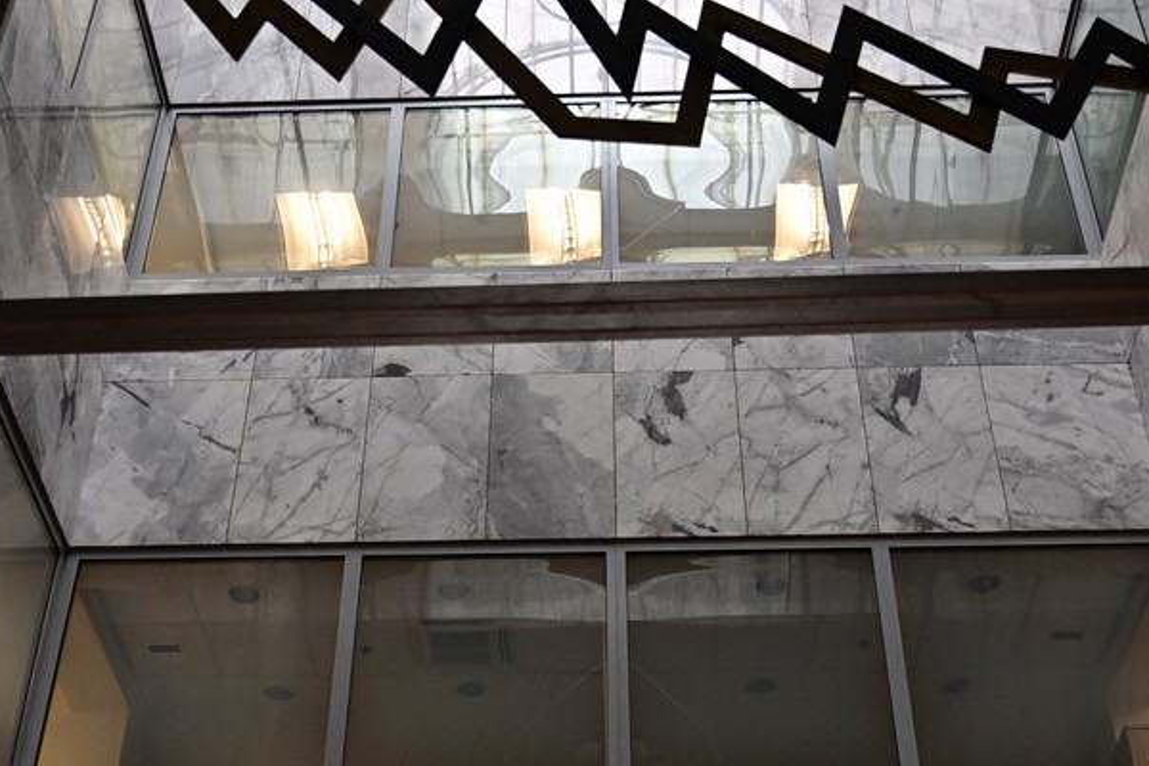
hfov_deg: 41.1
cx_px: 580
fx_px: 1532
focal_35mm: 48
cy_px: 552
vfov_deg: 27.8
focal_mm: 24
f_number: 4
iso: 1000
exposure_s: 1/500
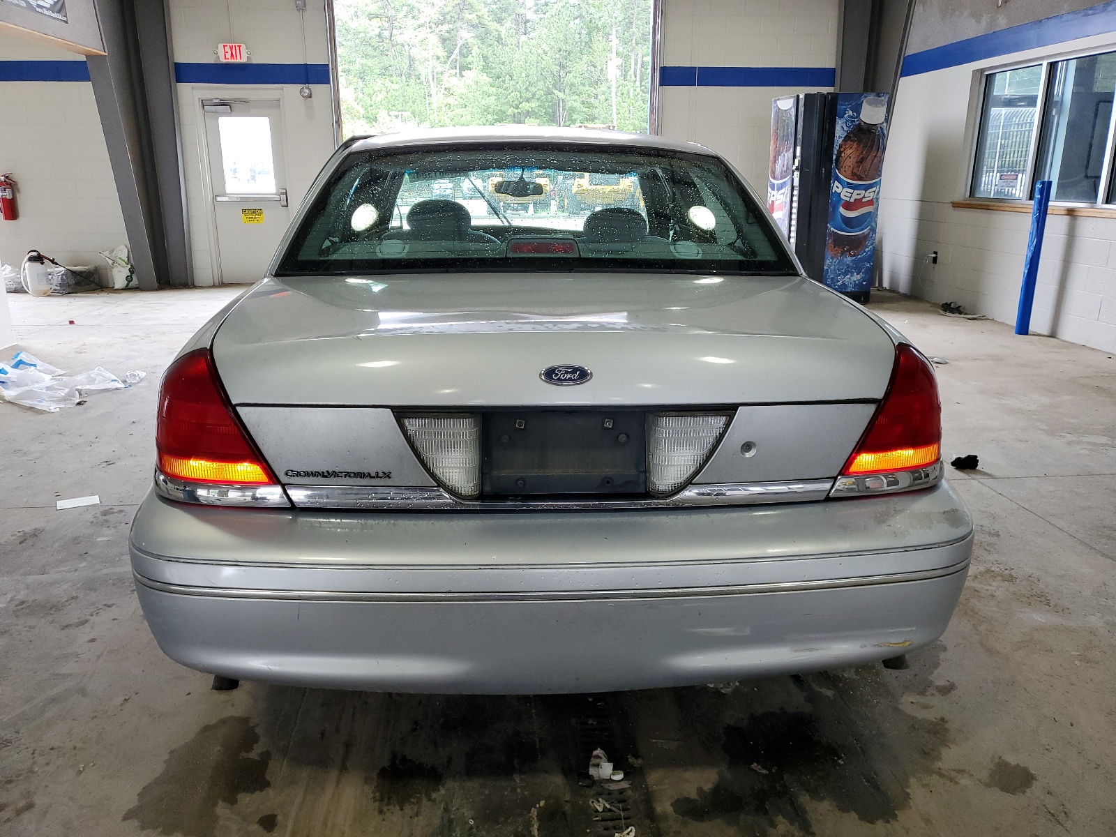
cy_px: 418
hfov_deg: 67.3
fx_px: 838
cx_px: 558
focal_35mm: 26
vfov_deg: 53.1
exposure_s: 1/120
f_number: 1.5
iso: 89
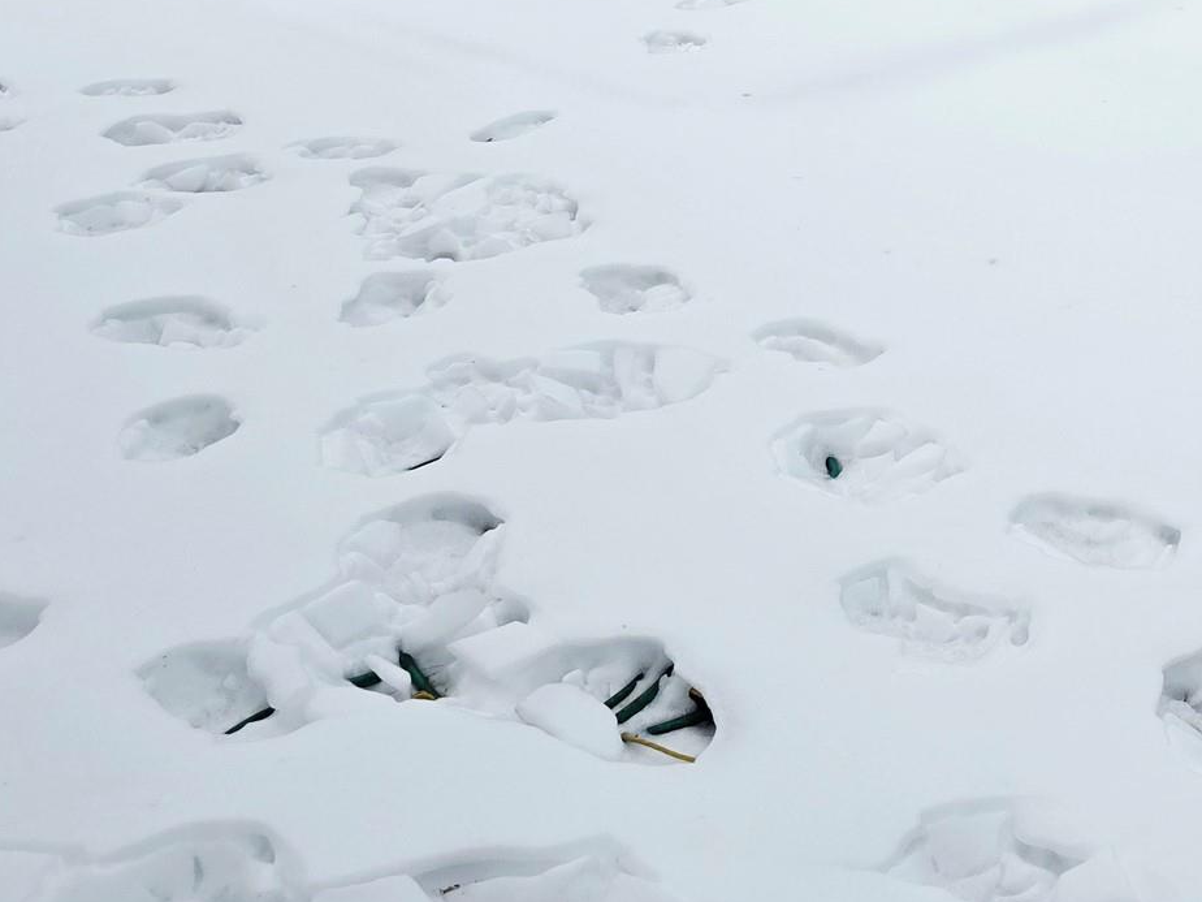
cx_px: 1141
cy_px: -82
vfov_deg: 26.4
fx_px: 1771
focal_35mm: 51
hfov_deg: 34.8
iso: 12
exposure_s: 1/1111
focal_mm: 6.3
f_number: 1.7
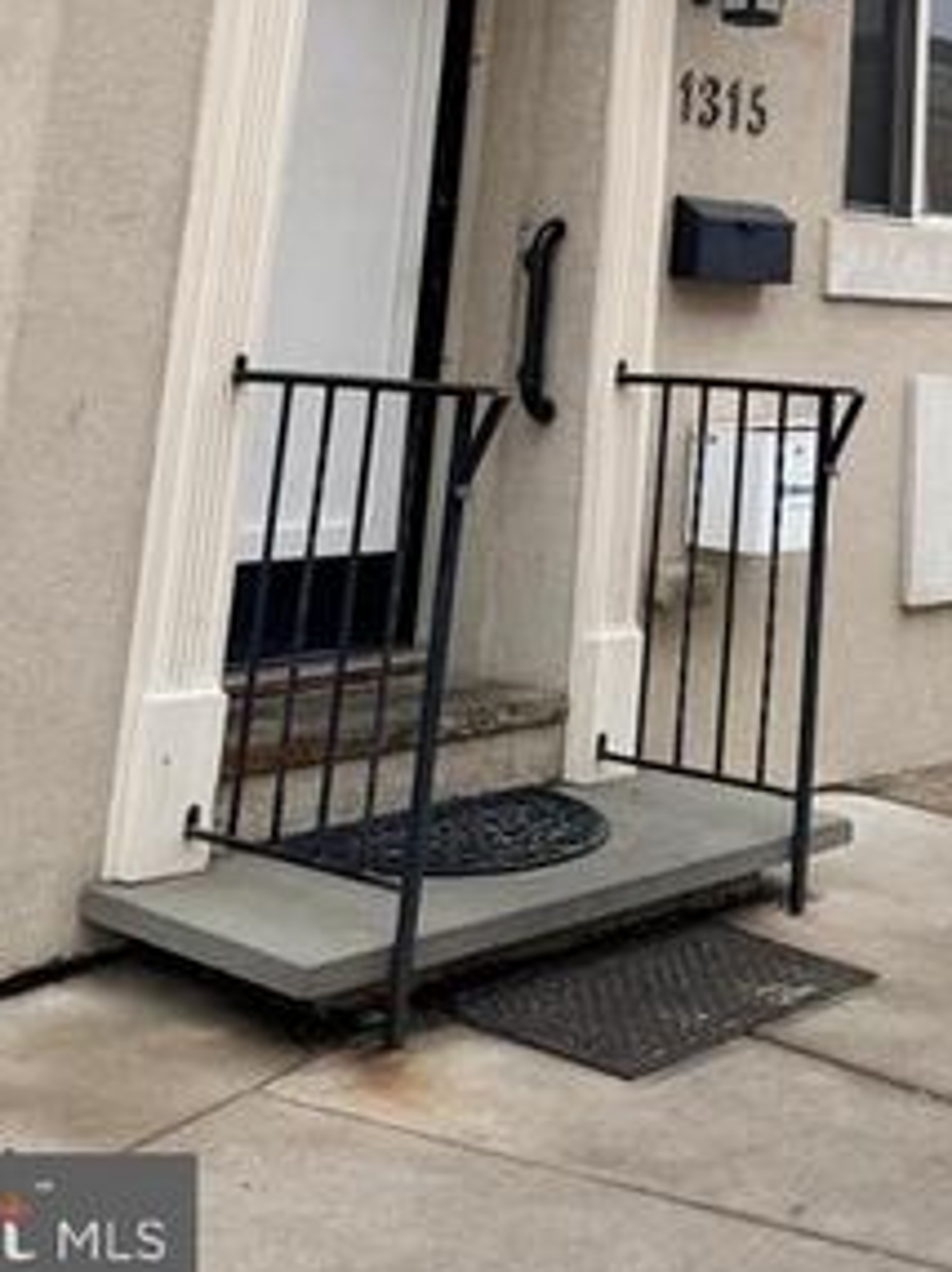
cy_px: -171
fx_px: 2057
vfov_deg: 30.3
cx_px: 827
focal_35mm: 56
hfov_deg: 25.4
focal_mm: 6.76
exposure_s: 1/1493
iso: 100
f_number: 1.78
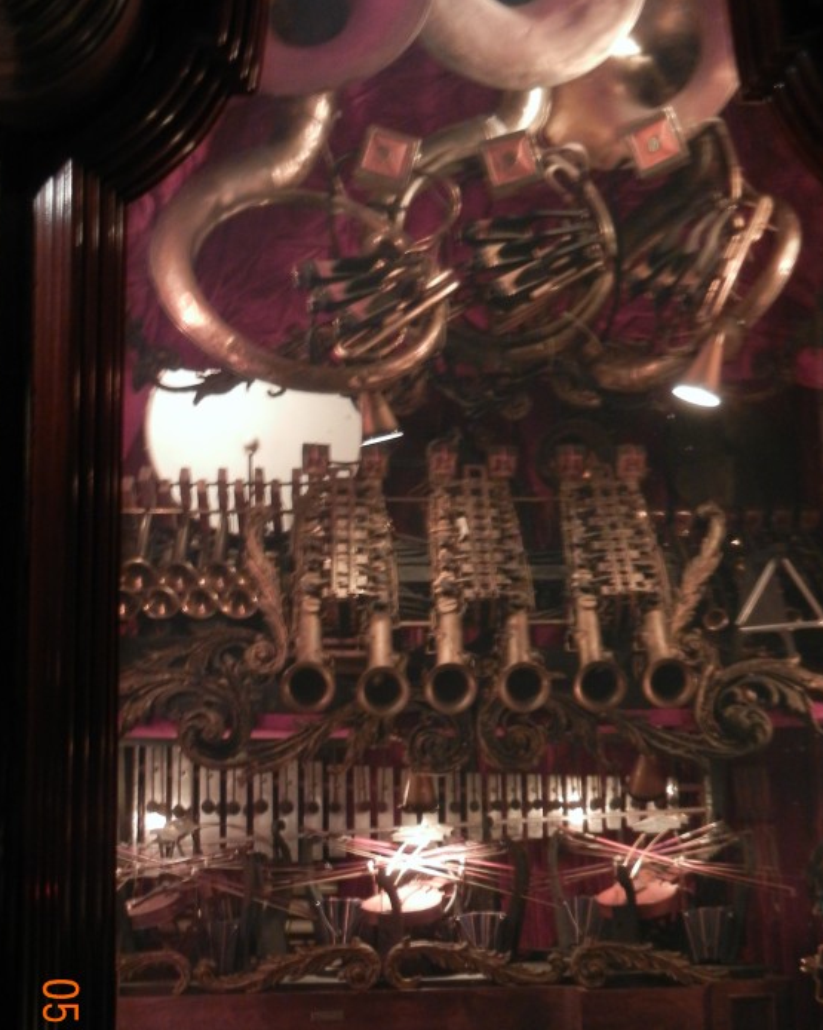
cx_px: 512
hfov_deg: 30.7
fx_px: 1492
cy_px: 686
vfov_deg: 37.6
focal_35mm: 49
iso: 400
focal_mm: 6.2
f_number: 3.6
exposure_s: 1
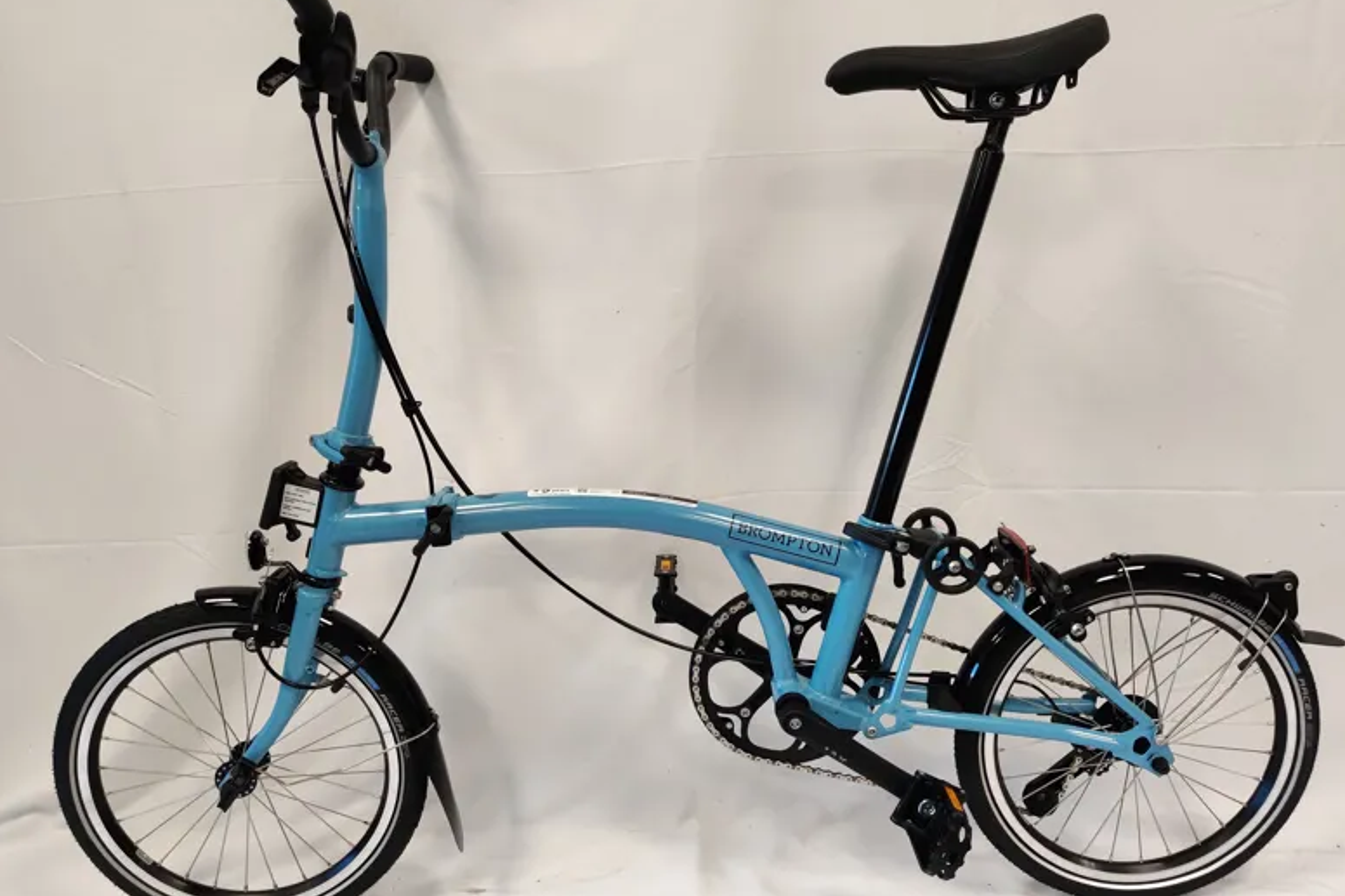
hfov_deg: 63.7
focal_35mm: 29
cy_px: 446
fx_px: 1083
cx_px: 687
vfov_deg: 44.9
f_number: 1.65
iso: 640
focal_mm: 4.75
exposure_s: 1/50
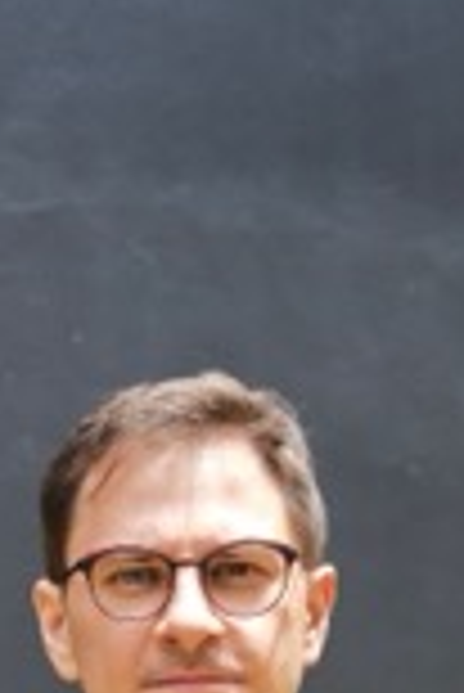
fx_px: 3125
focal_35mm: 162
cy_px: 657
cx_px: -90
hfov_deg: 8.4
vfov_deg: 12.5
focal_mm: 9
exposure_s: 1/109
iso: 50
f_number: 2
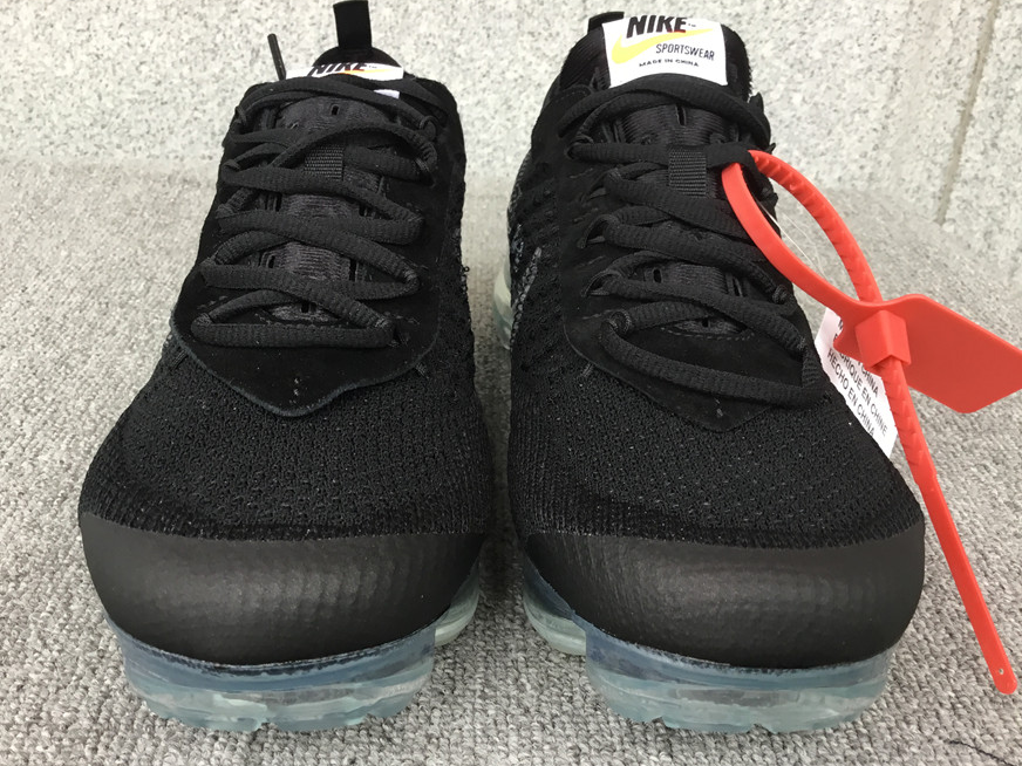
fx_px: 945
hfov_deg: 56.8
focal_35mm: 32
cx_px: 499
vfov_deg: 44.2
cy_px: 389
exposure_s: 1/33
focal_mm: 3.3
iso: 32
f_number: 2.4
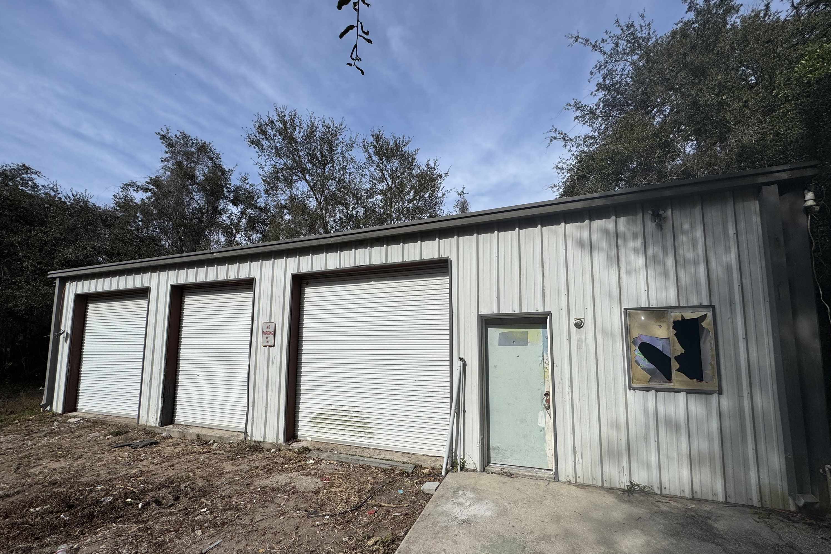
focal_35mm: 15
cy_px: 317
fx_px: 346
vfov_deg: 76.9
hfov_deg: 100.4
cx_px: 423
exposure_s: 1/3717
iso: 50
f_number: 2.2
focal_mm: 2.22
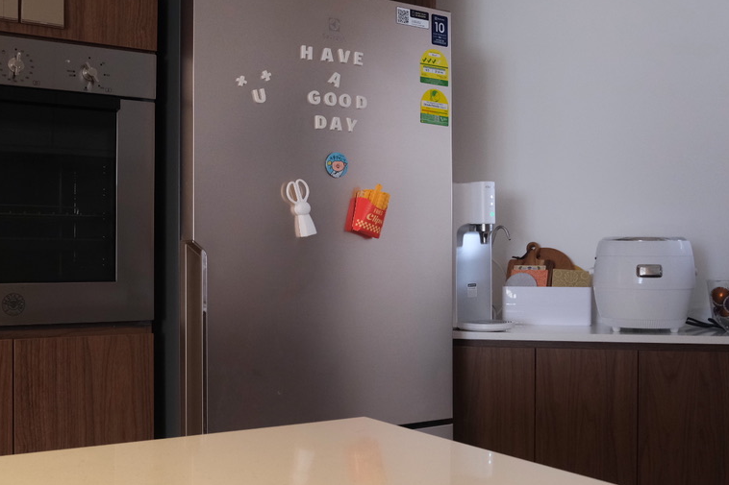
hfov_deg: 45.4
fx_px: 871
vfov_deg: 31.2
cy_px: 251
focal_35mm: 43
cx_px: 386
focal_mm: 20
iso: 2500
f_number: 5
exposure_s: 1/15
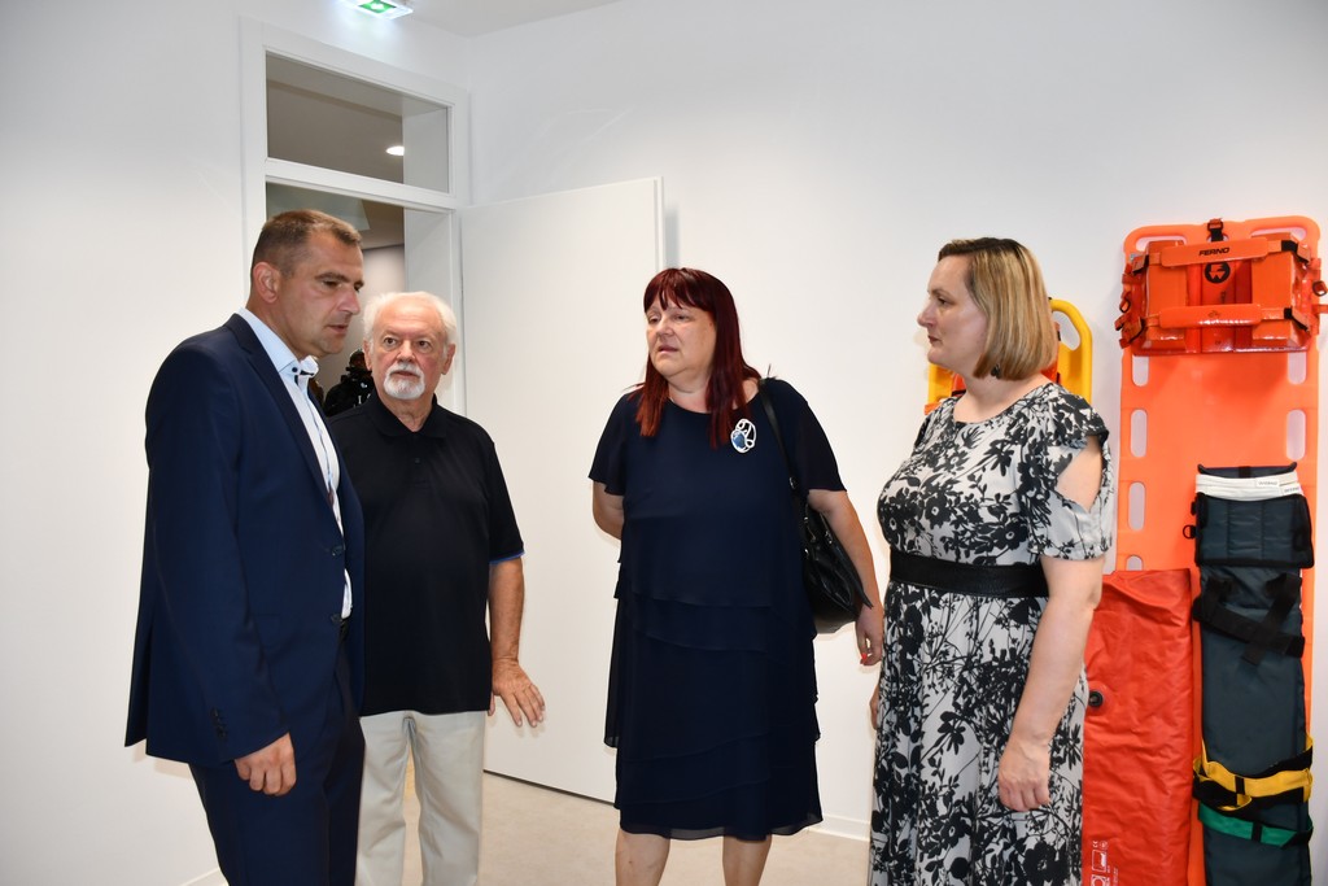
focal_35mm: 27
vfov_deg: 47.9
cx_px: 664
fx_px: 996
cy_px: 443
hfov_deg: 67.4
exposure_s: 1/125
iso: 400
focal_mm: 18
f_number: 3.5
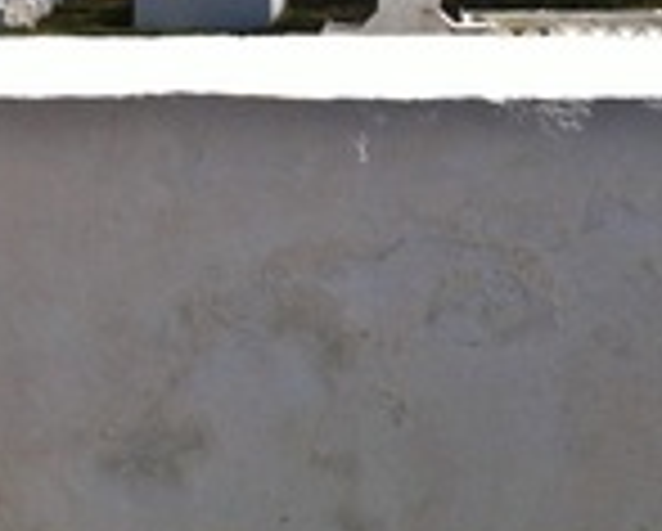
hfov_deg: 15.9
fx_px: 2276
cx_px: -122
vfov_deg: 12.8
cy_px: -218
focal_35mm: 116
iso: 80
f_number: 2.8
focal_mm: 3.85
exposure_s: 1/1364
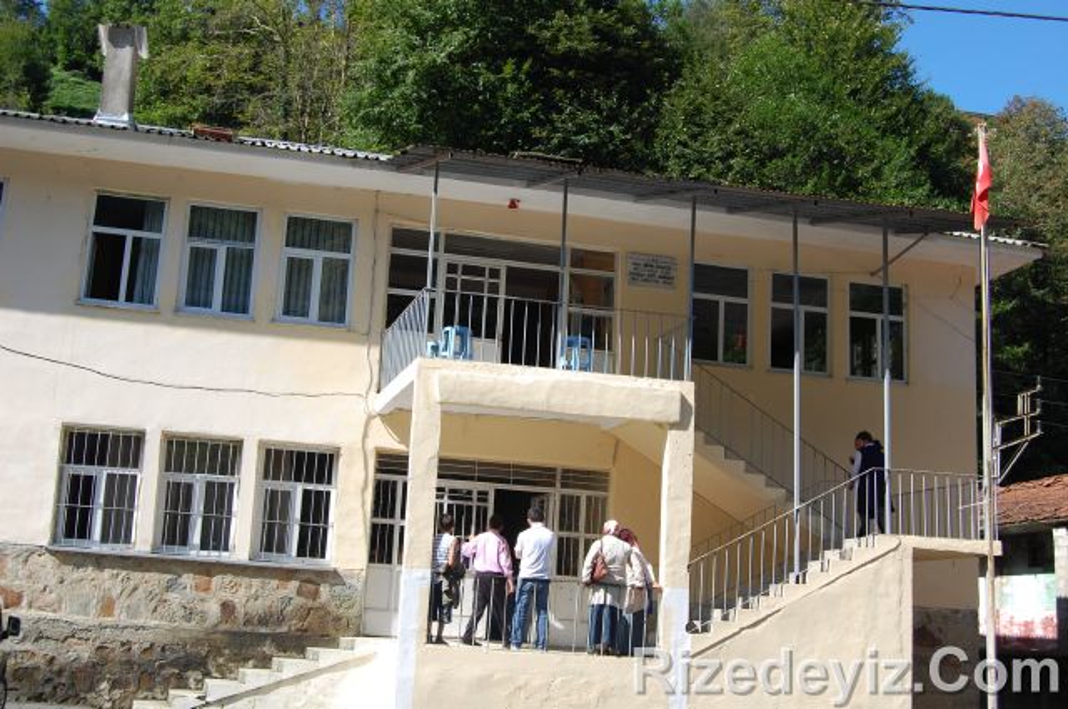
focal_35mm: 46
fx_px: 1378
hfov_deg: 42.4
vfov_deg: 28.9
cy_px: 354
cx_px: 534
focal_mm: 31
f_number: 9
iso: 200
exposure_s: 1/320
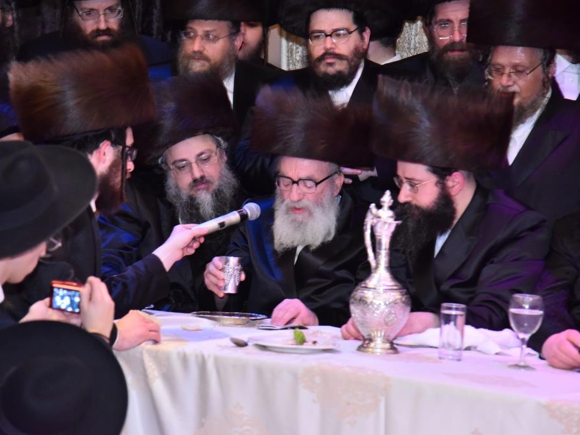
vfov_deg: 11.3
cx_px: 270
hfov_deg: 15.0
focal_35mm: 131
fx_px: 2196
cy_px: 218
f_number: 4
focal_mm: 120
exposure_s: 1/125
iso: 3200
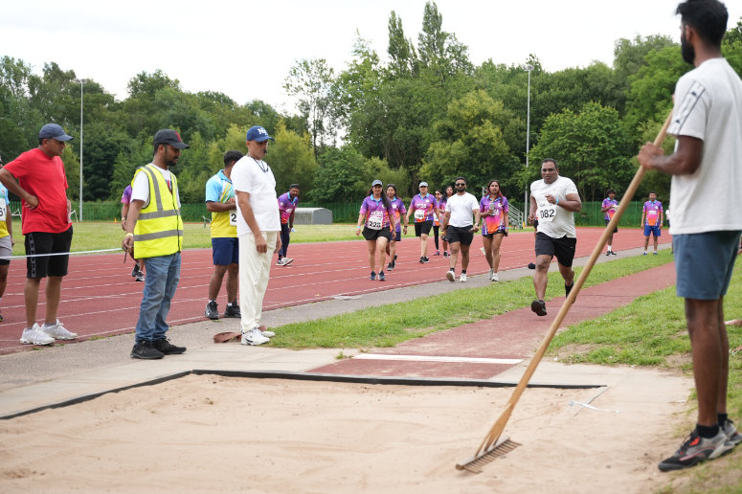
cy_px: 192
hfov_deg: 32.0
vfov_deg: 21.7
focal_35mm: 63
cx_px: 451
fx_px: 1288
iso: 250
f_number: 2.8
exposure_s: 1/1250
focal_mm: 47.4
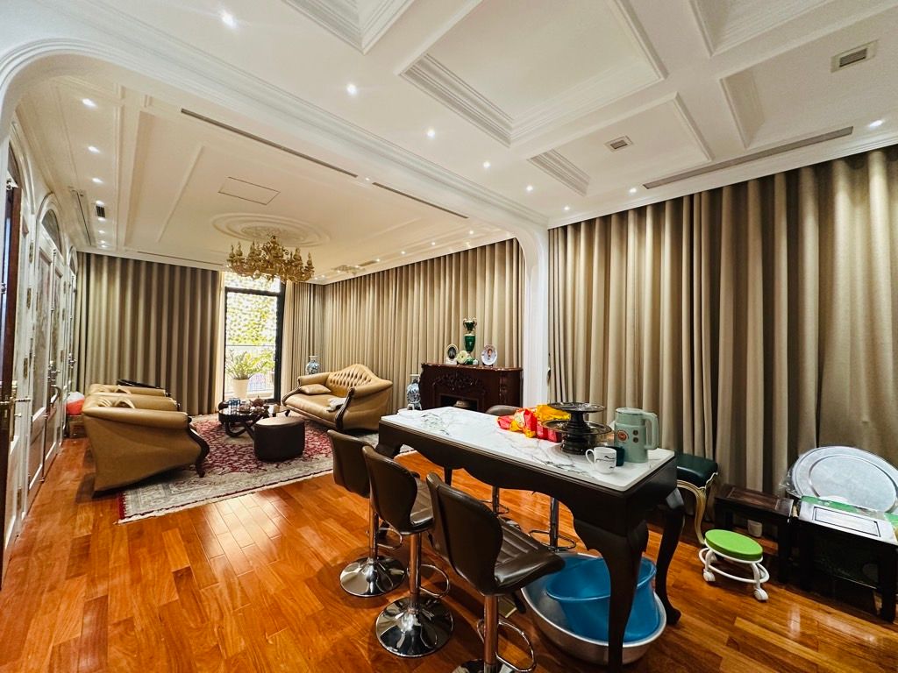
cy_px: 336
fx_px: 363
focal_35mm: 14
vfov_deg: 85.7
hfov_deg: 102.1
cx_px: 449
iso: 400
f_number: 2.2
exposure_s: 1/50
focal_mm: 2.22
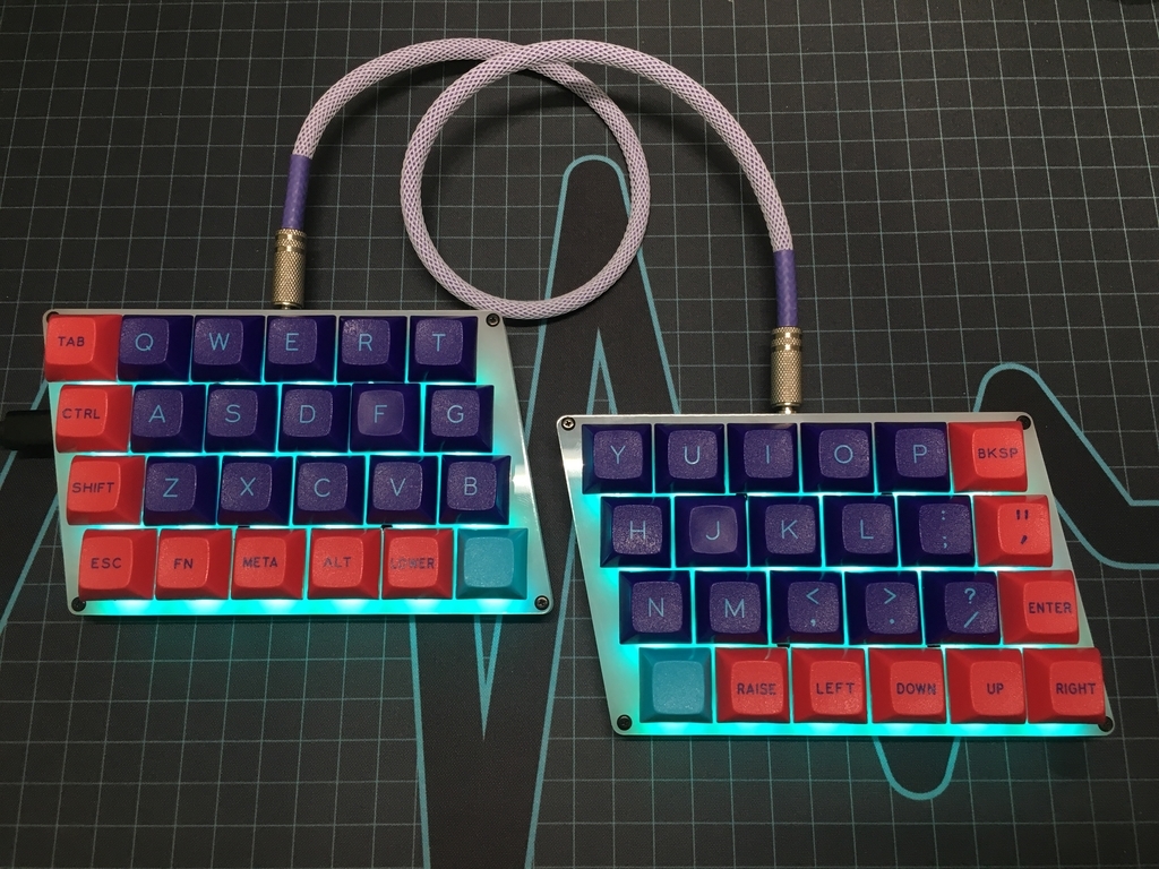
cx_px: 580
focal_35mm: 29
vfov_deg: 48.2
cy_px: 434
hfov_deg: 61.7
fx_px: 971
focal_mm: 4.15
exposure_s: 1/30
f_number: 2.2
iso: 64
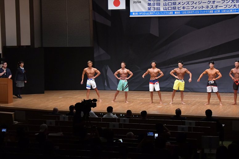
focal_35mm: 84
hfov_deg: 24.2
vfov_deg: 16.2
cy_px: 80
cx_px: 120
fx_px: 557
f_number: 5.6
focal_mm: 56
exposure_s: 1/400
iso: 6400
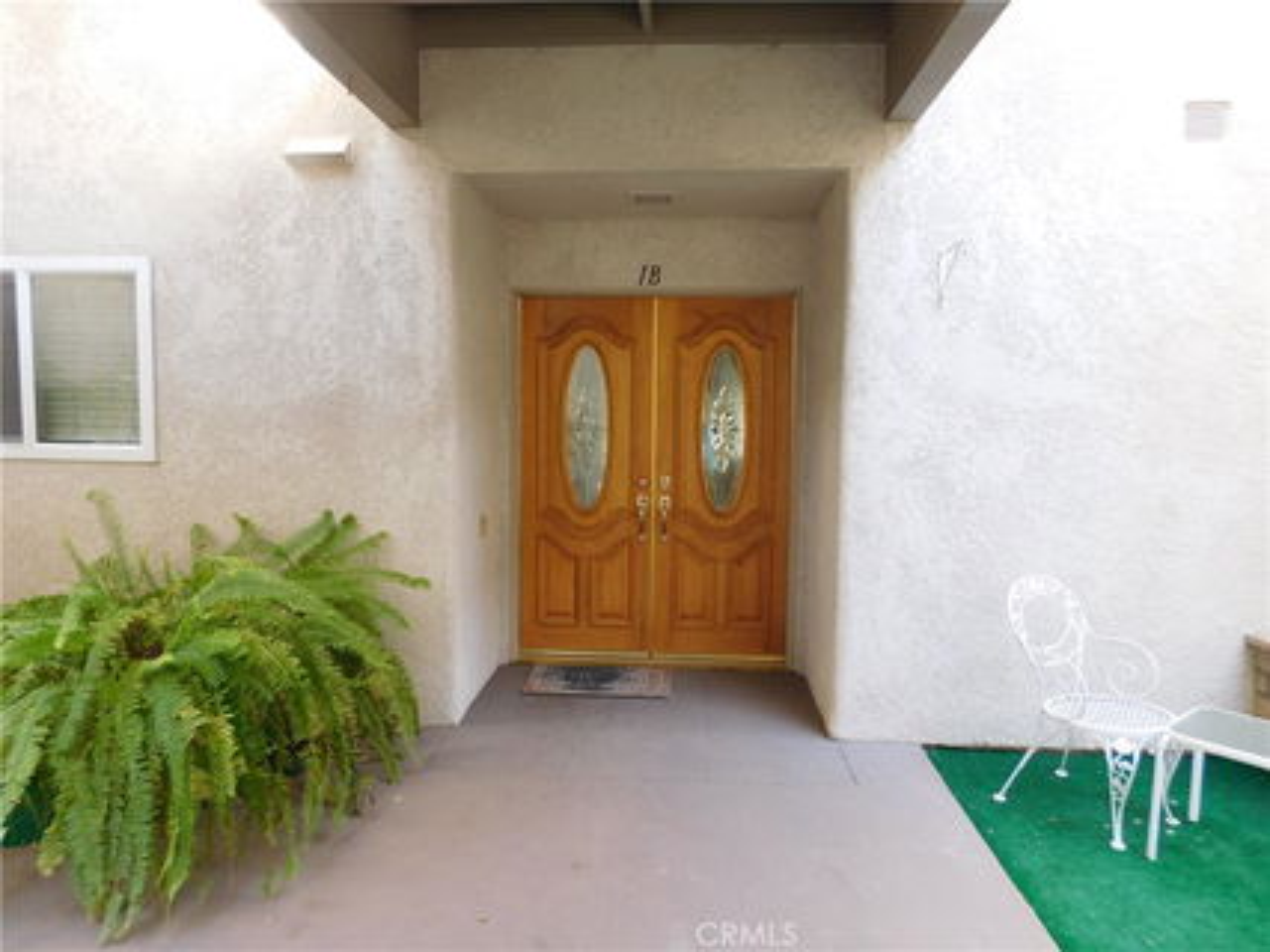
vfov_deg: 58.9
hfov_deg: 73.9
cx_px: 635
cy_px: 476
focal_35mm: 23
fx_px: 844
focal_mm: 4
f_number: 3
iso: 160
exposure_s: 1/30
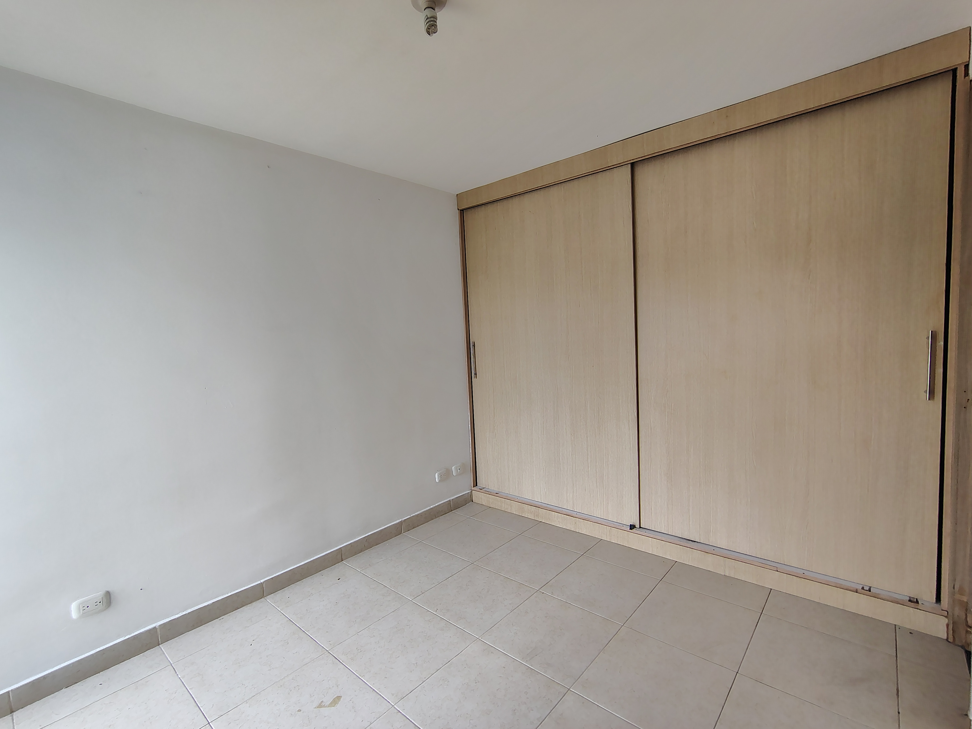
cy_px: 364
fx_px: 449
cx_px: 486
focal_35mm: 16
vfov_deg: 78.1
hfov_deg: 94.5
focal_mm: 2.13
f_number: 2.2
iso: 163
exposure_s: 1/60
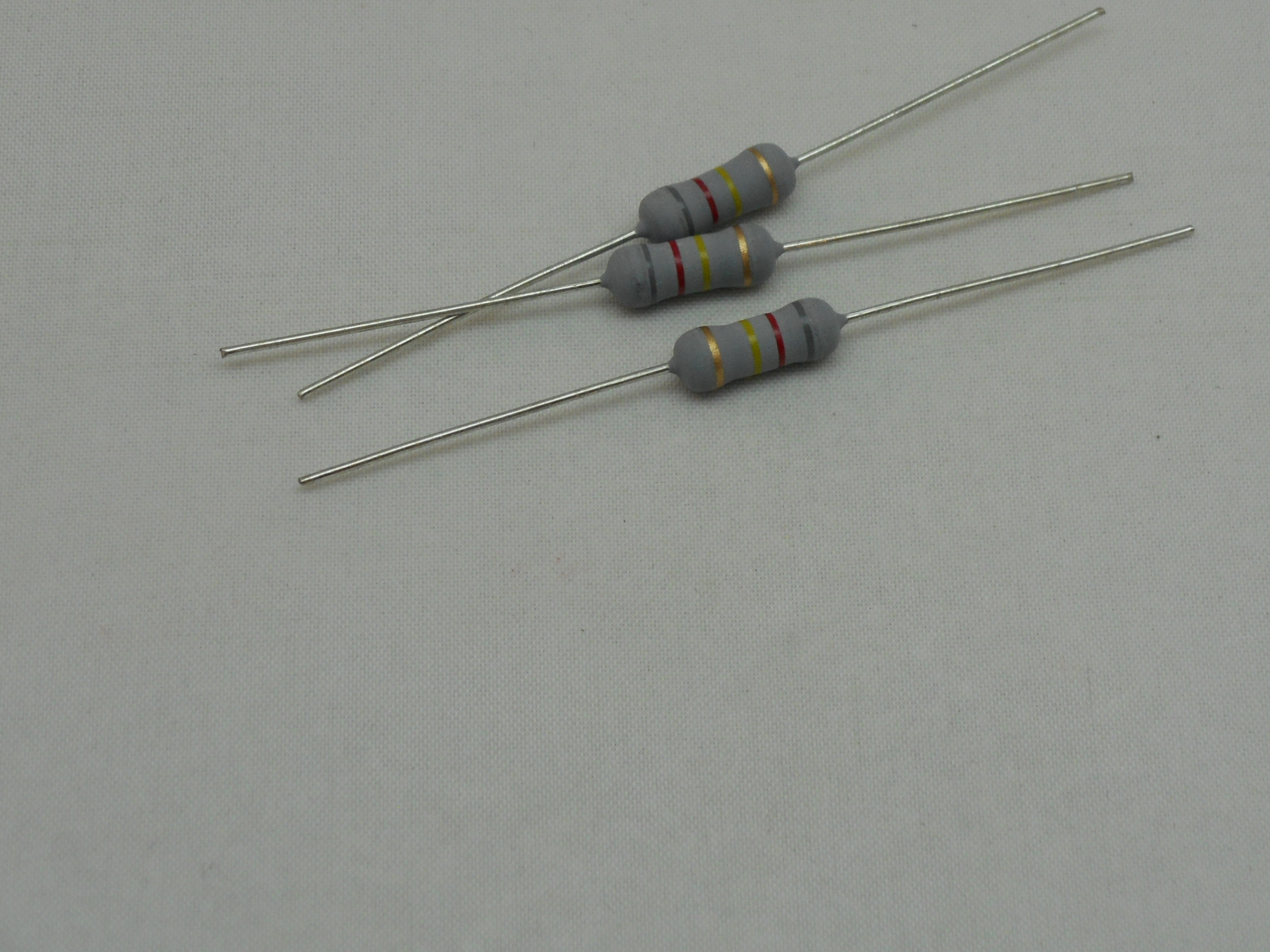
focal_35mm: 146
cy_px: 301
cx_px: 753
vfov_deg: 10.1
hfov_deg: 13.5
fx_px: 5356
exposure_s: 1/60
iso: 140
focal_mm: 18.2
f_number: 5.8
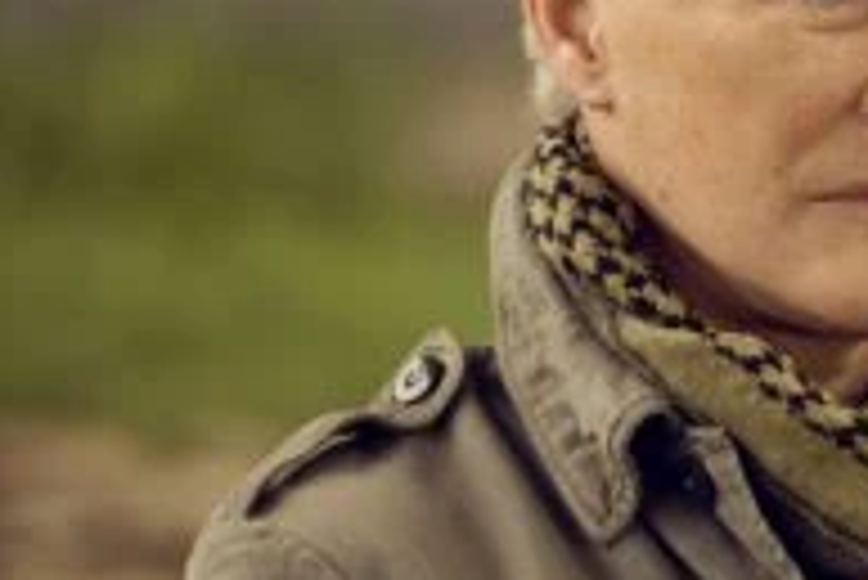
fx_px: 12499
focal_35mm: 518
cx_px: 976
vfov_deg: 2.7
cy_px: 196
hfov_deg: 4.0
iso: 320
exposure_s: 1/320
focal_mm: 200
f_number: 4
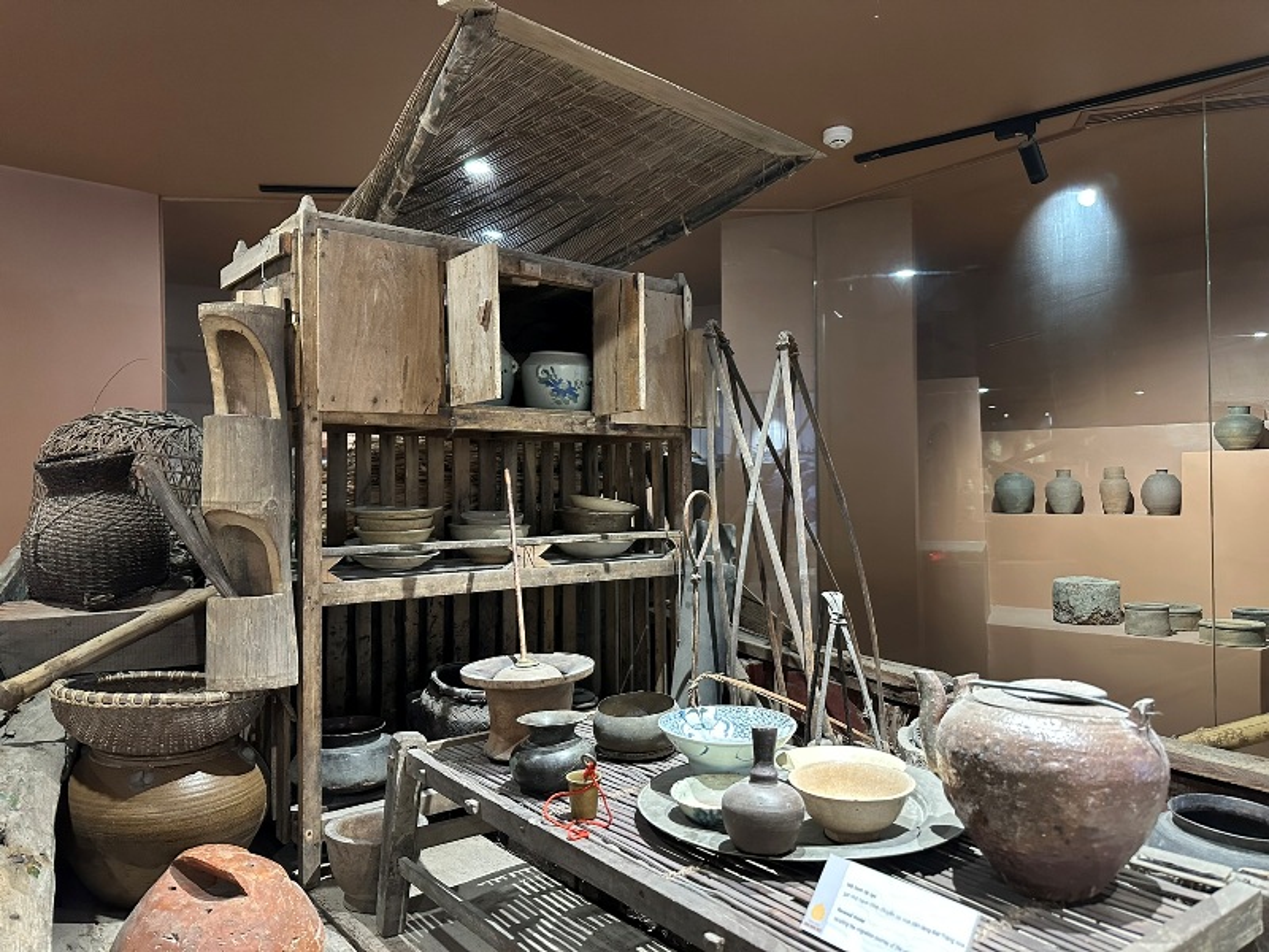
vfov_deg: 56.8
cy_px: 476
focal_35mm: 24
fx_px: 880
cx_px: 634
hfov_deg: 71.6
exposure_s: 1/50
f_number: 1.78
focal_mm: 6.86
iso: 640
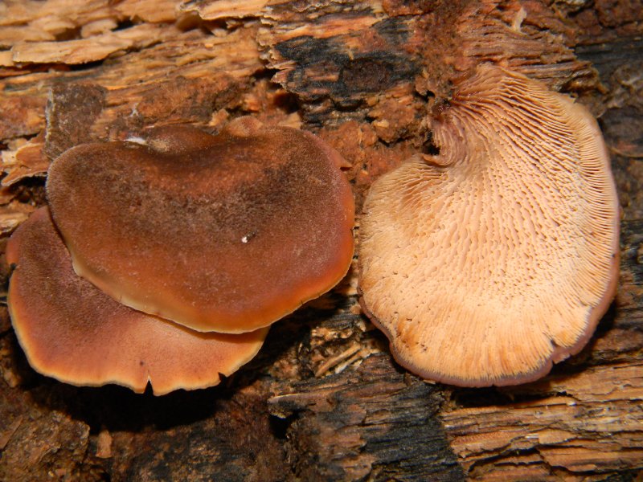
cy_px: 241
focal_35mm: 83
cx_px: 322
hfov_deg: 23.6
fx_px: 1542
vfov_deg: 17.8
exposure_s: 1/30
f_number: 9
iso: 200
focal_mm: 15.1
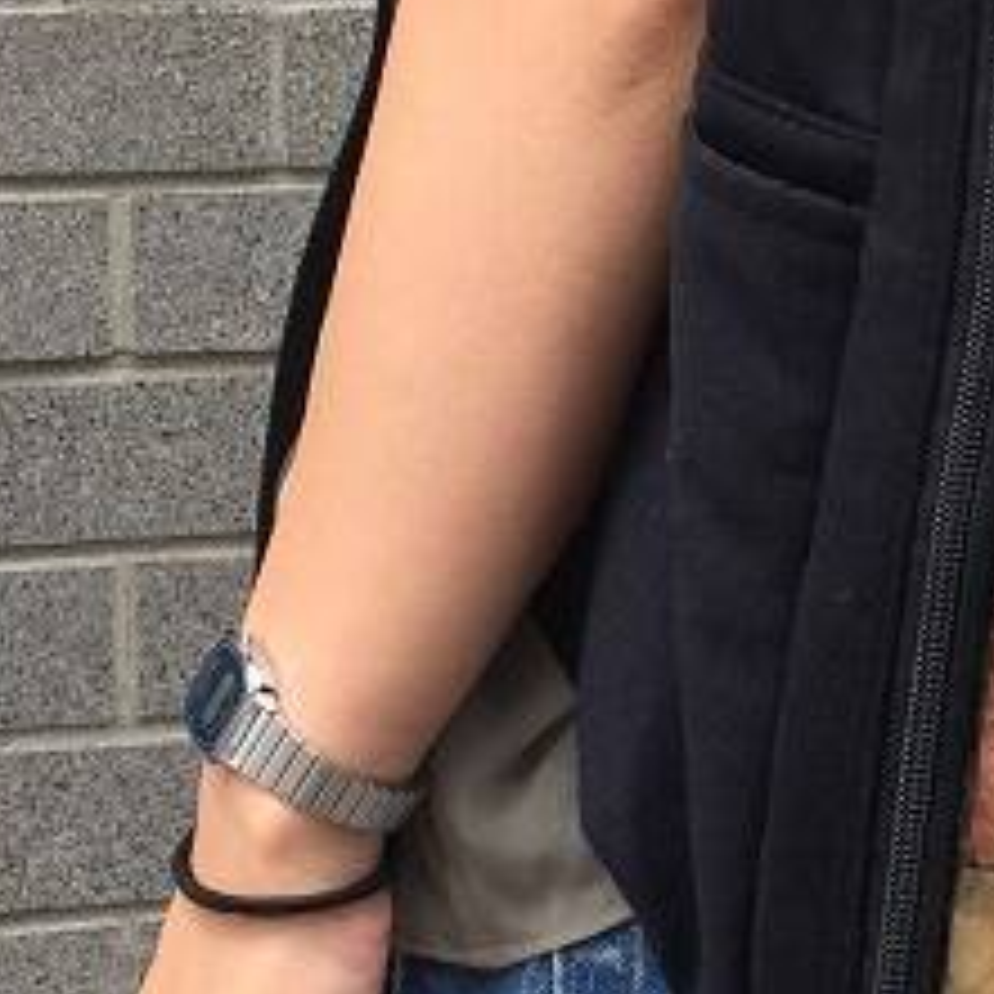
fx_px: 3769
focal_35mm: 116
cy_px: 99
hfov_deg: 14.9
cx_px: 900
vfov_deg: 14.9
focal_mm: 4.15
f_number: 2.2
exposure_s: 1/335
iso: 32
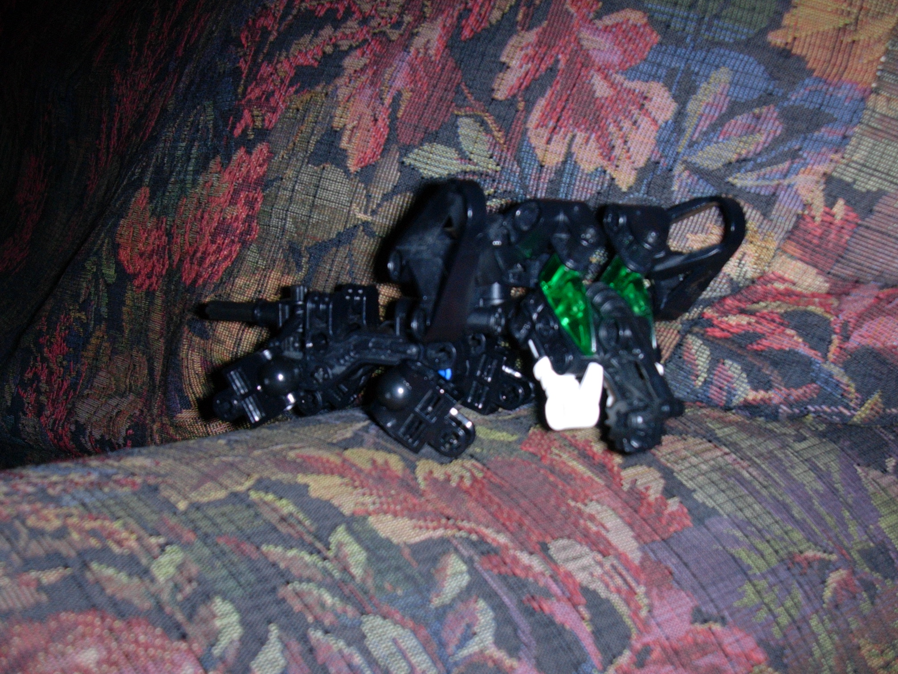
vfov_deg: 32.2
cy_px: 337
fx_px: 1167
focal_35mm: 45
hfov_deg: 42.1
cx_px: 449
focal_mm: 6.7
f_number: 2.9
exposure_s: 1/64
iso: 70
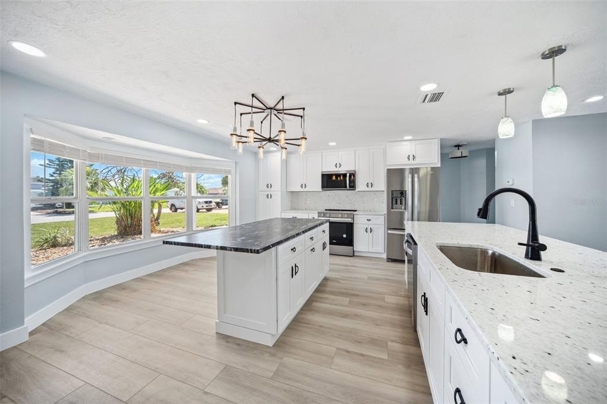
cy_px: 202
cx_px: 304
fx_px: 202
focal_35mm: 12
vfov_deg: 90.0
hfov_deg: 112.6
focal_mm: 12
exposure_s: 1/30
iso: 200
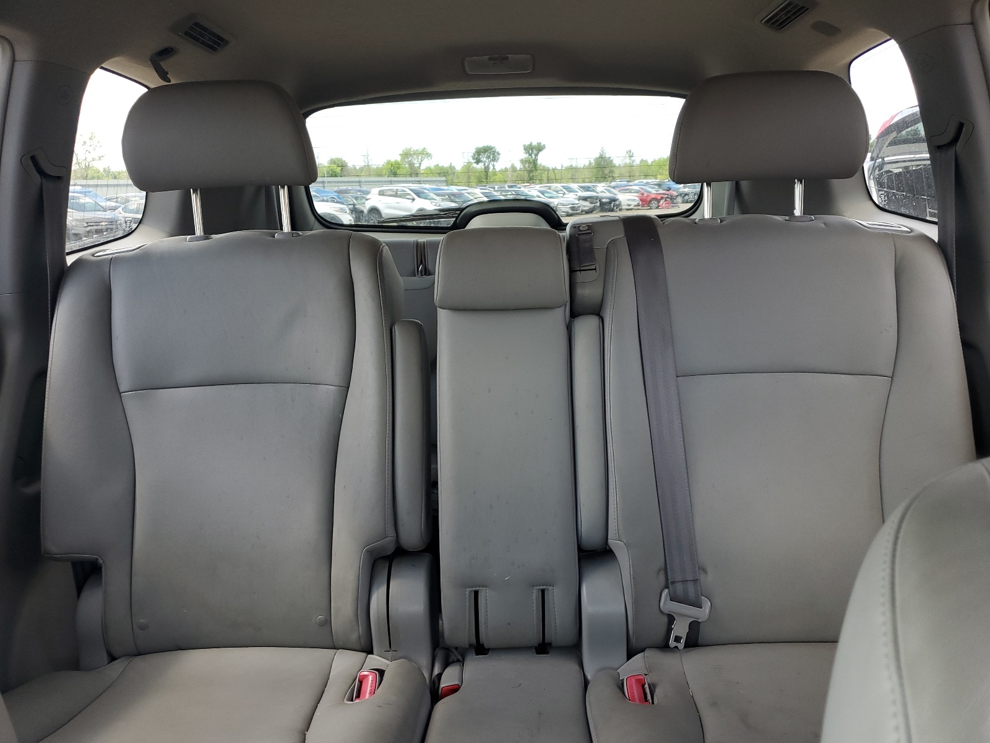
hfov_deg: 67.3
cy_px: 372
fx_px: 744
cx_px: 495
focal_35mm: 26
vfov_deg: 53.1
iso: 60
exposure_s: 1/120
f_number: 1.5
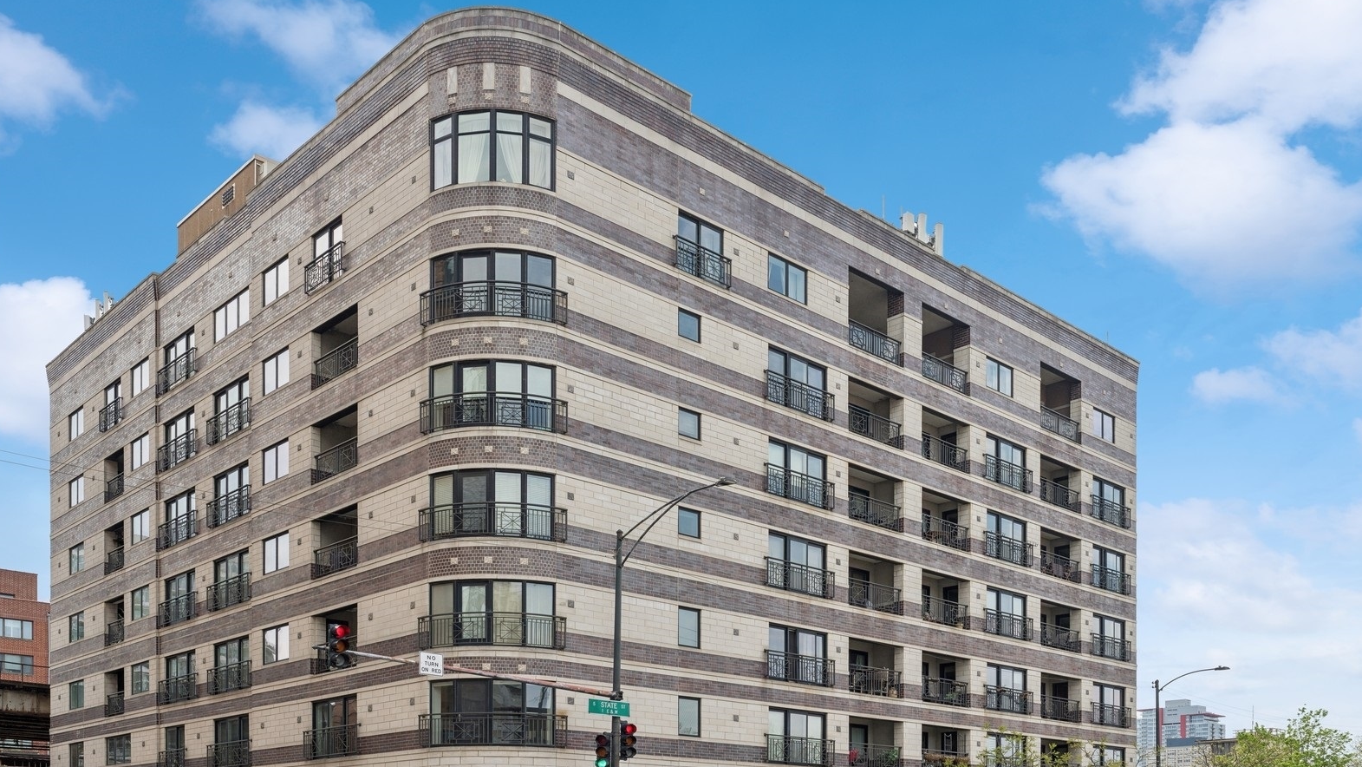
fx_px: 1156
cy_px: 439
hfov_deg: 61.0
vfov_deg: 36.6
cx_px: 686
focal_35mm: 32
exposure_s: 1/500
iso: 320
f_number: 8
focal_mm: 30
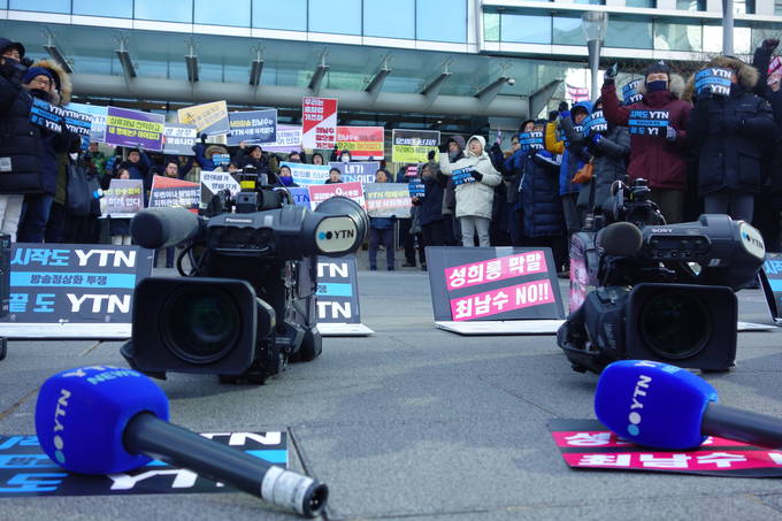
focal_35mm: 37
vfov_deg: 35.9
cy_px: 260
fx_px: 803
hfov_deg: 51.9
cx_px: 391
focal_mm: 13.58
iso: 125
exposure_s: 1/100
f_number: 4
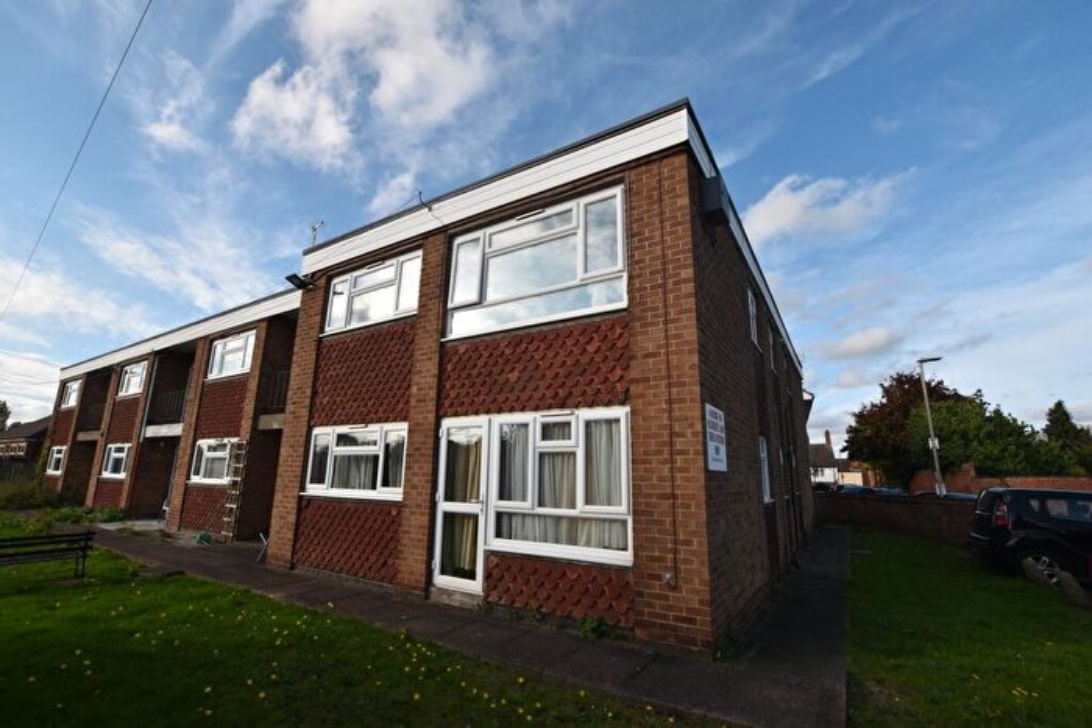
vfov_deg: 77.4
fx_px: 455
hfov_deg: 100.4
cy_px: 364
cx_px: 546
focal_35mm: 15
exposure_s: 1/200
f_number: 7.1
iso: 100
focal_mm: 10
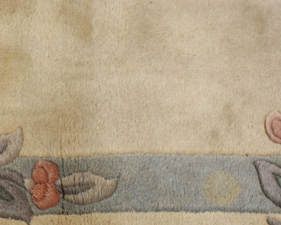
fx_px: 1315
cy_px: 175
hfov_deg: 12.0
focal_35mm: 158
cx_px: -37
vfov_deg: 9.7
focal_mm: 45
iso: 200
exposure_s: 1/100
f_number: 8
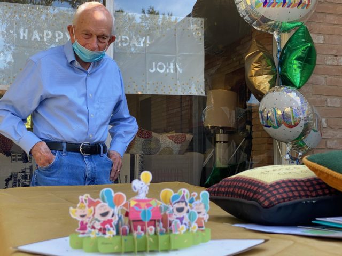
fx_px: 514
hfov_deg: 36.8
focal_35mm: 52
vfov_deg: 28.0
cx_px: 171
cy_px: 128
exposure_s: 1/122
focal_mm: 6
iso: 32
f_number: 2
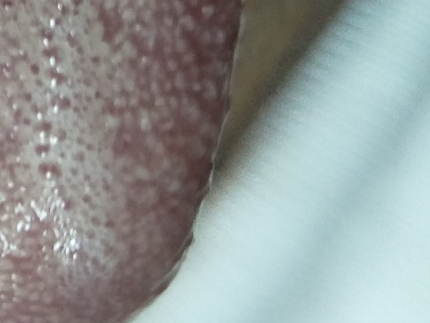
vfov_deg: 15.1
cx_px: -260
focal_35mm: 97
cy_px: 33
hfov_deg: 17.6
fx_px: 1205
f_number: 1.7
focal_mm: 4.1
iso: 148
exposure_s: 1/33
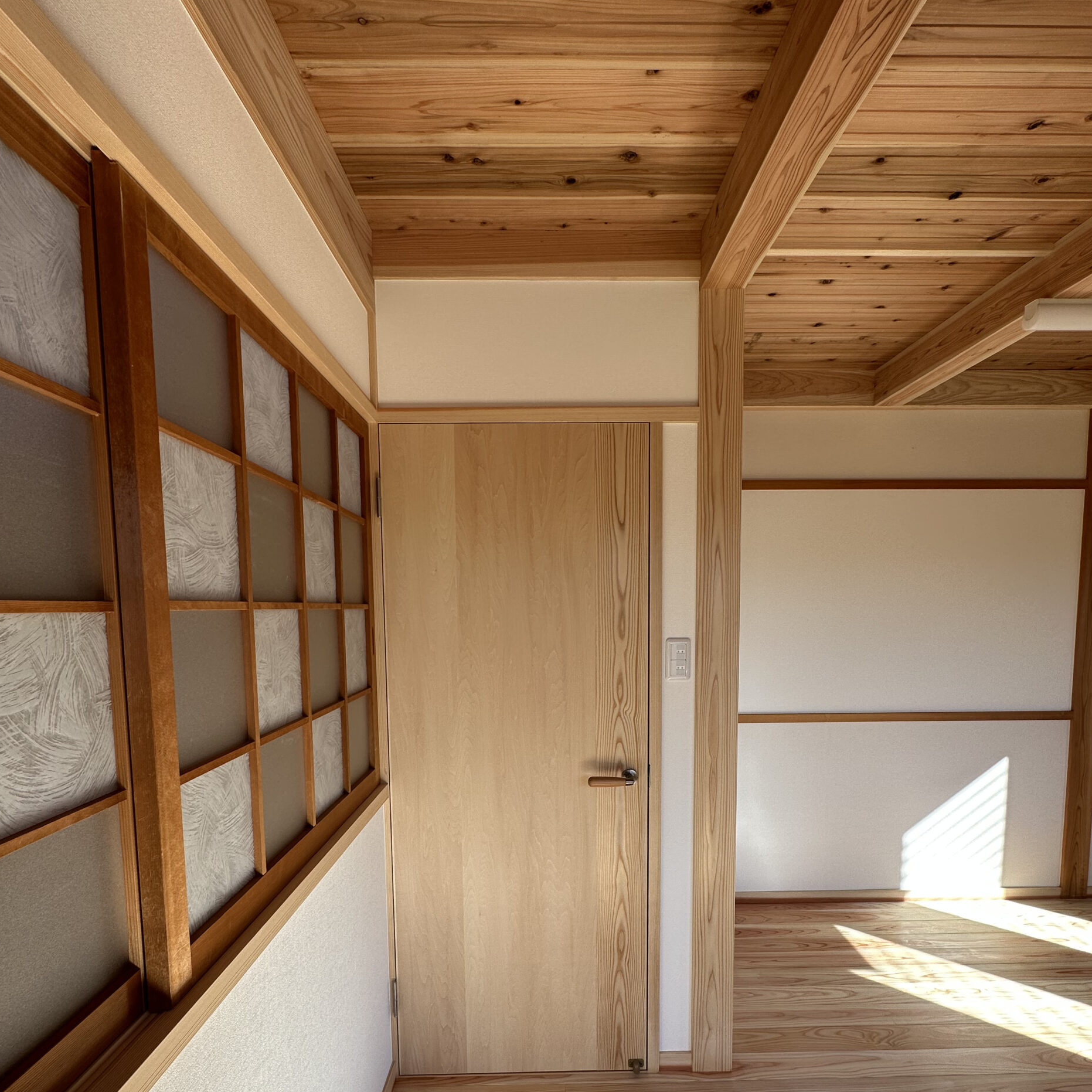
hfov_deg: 84.0
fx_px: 607
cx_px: 554
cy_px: 655
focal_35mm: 17
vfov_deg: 82.9
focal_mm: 2.22
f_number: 2.2
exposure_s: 1/214
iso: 40
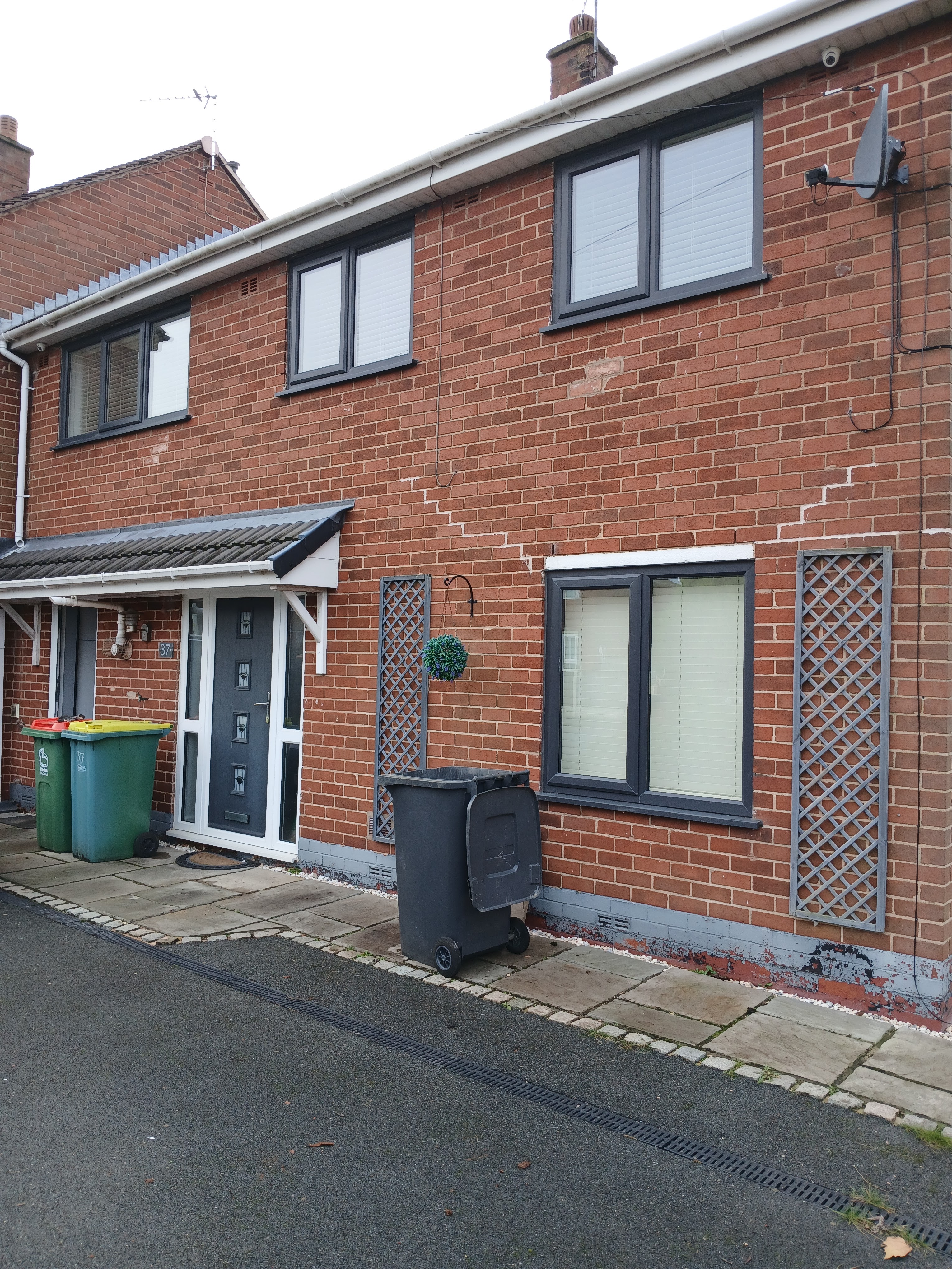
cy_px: 634
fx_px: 953
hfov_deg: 53.1
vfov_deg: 67.3
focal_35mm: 26
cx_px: 476
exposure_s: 1/100
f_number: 1.8
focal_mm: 3.98
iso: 32
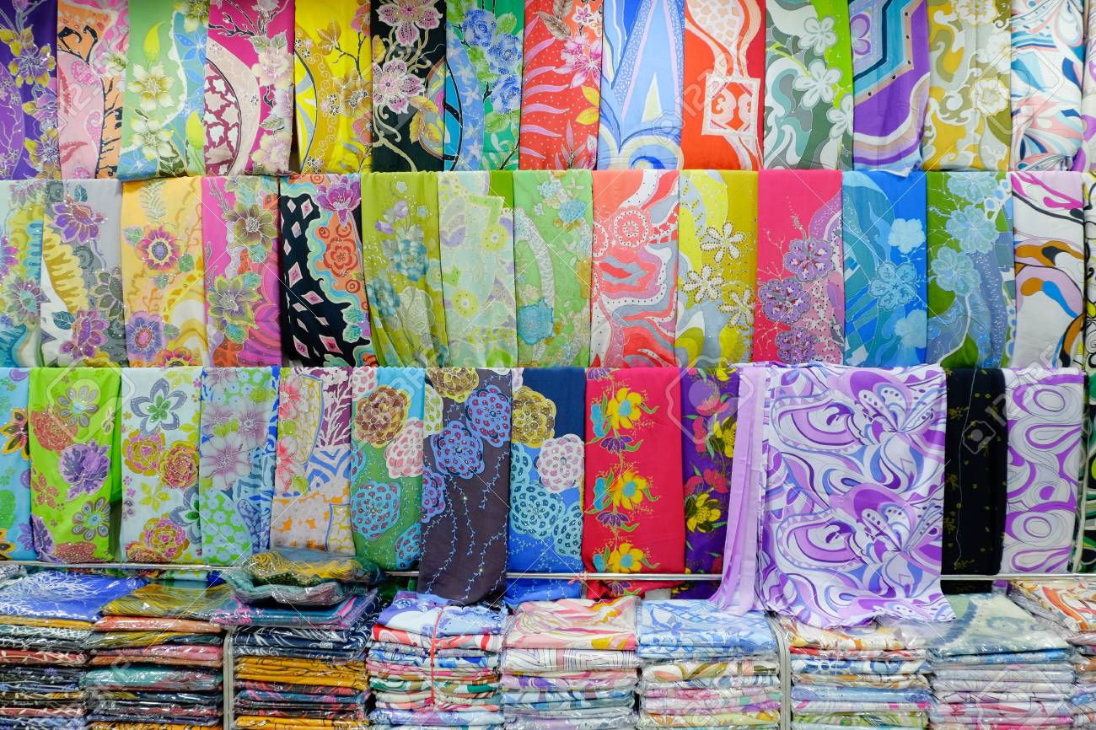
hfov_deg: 73.8
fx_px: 730
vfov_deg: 53.1
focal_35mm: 24
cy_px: 365
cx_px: 548
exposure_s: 1/25
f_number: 5.6
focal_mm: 16
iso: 800
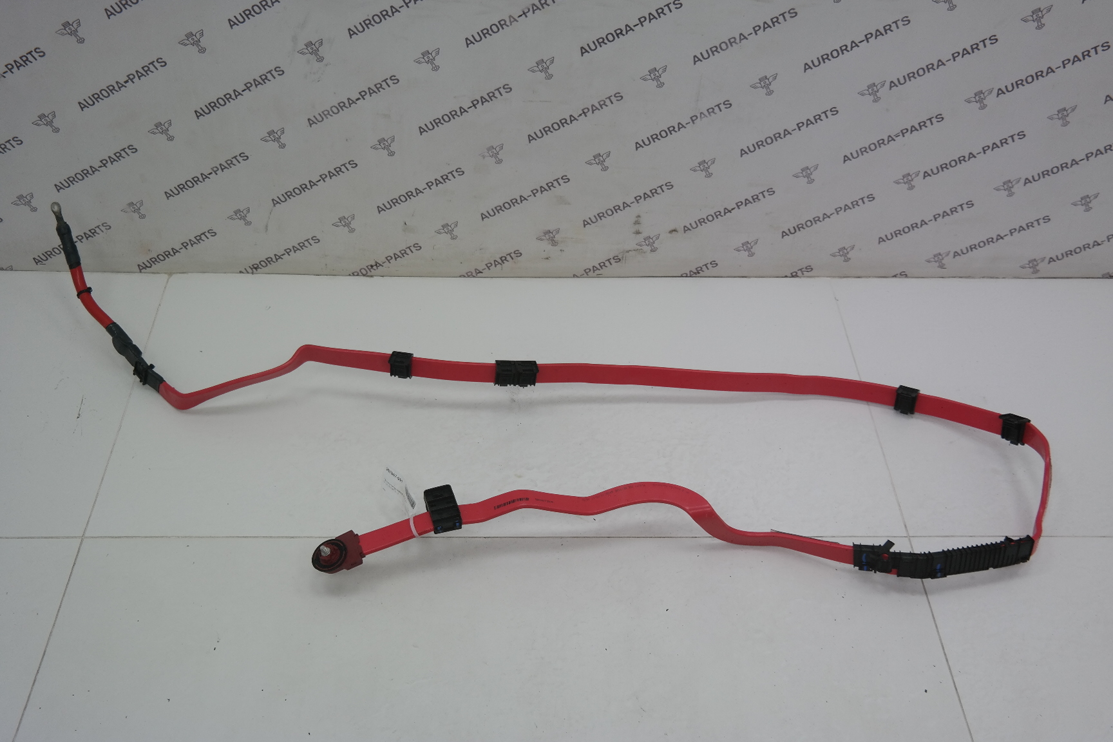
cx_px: 556
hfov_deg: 53.1
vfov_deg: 36.9
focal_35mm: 36
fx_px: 1113
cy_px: 371
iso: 200
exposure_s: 1/100
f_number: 4
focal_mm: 24
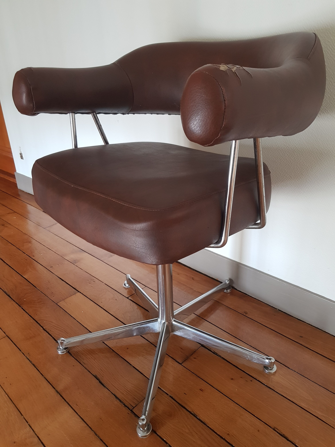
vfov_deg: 67.3
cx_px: 168
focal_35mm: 26
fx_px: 335
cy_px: 224
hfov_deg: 53.1
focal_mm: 4.2
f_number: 1.7
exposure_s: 1/30
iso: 200
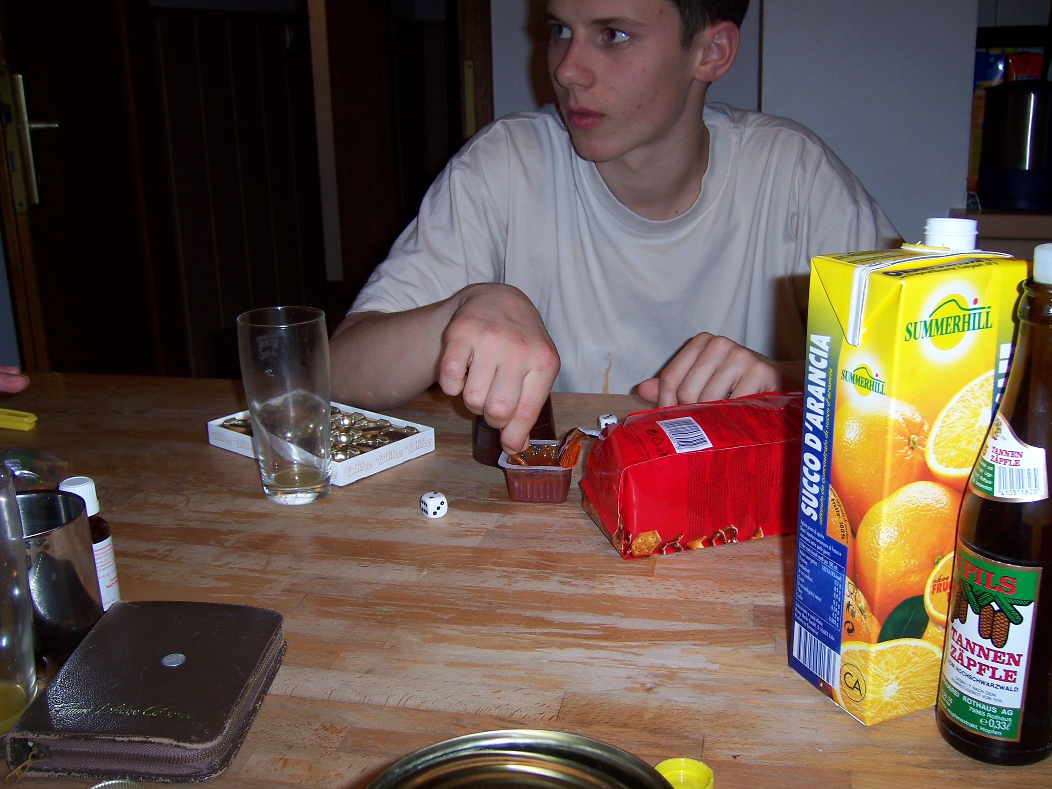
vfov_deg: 39.7
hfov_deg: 51.4
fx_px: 1094
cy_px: 394
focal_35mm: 36
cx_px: 526
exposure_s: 1/60
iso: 80
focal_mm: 6.2
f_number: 2.8
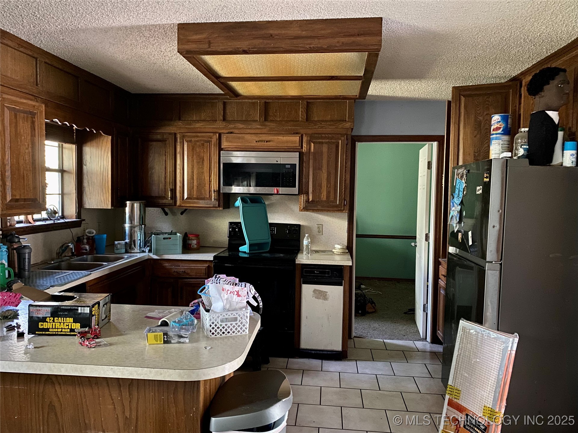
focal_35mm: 26
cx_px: 289
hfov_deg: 67.3
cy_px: 216
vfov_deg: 53.1
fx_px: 434
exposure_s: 1/11
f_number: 1.8
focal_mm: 4.25
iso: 500
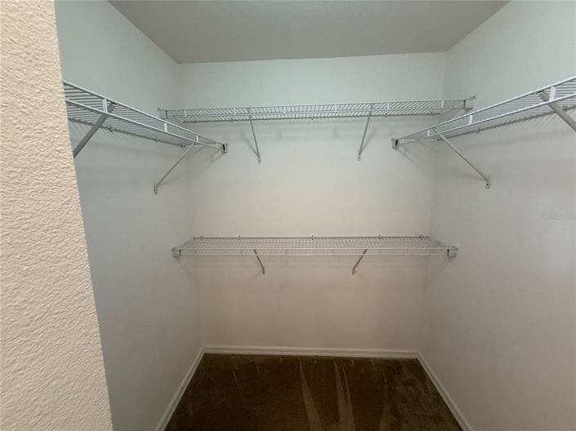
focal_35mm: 14
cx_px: 288
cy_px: 216
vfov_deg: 85.6
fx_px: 233
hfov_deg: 102.1
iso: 250
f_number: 2.2
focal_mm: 2.22
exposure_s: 1/60
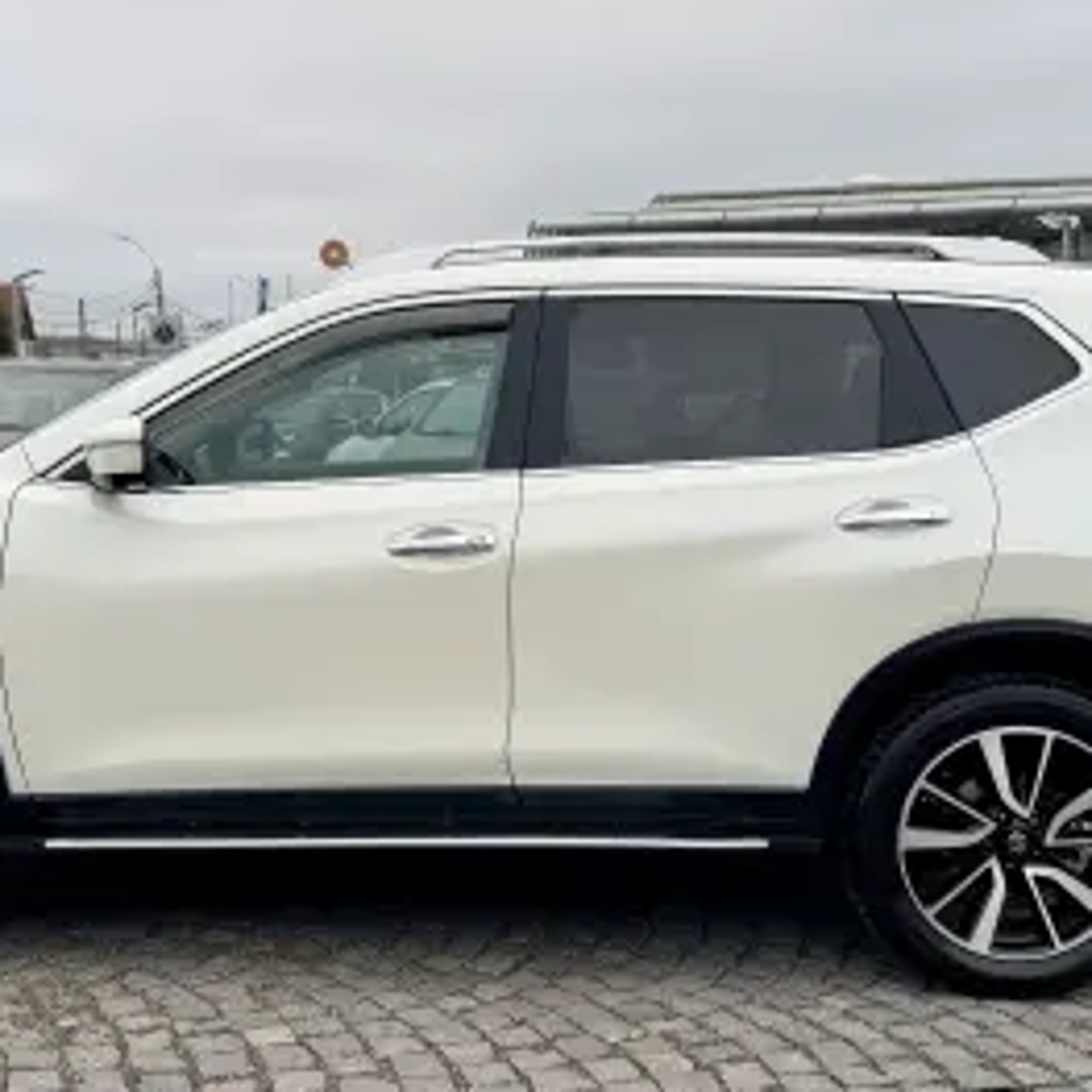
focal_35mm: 29
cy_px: 536
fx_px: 1035
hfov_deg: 55.3
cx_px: 444
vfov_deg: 55.6
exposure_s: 1/212
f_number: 1.78
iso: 64
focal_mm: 6.76
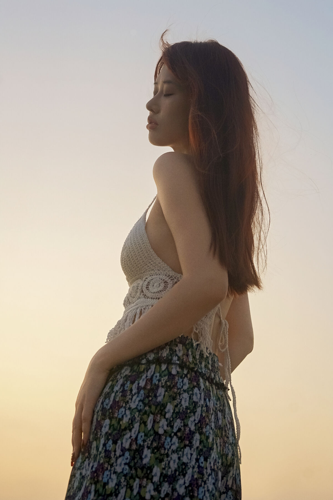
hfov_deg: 27.0
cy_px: 250
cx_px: 166
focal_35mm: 50
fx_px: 693
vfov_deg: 39.6
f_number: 4
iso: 2000
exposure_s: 1/100
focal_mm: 50
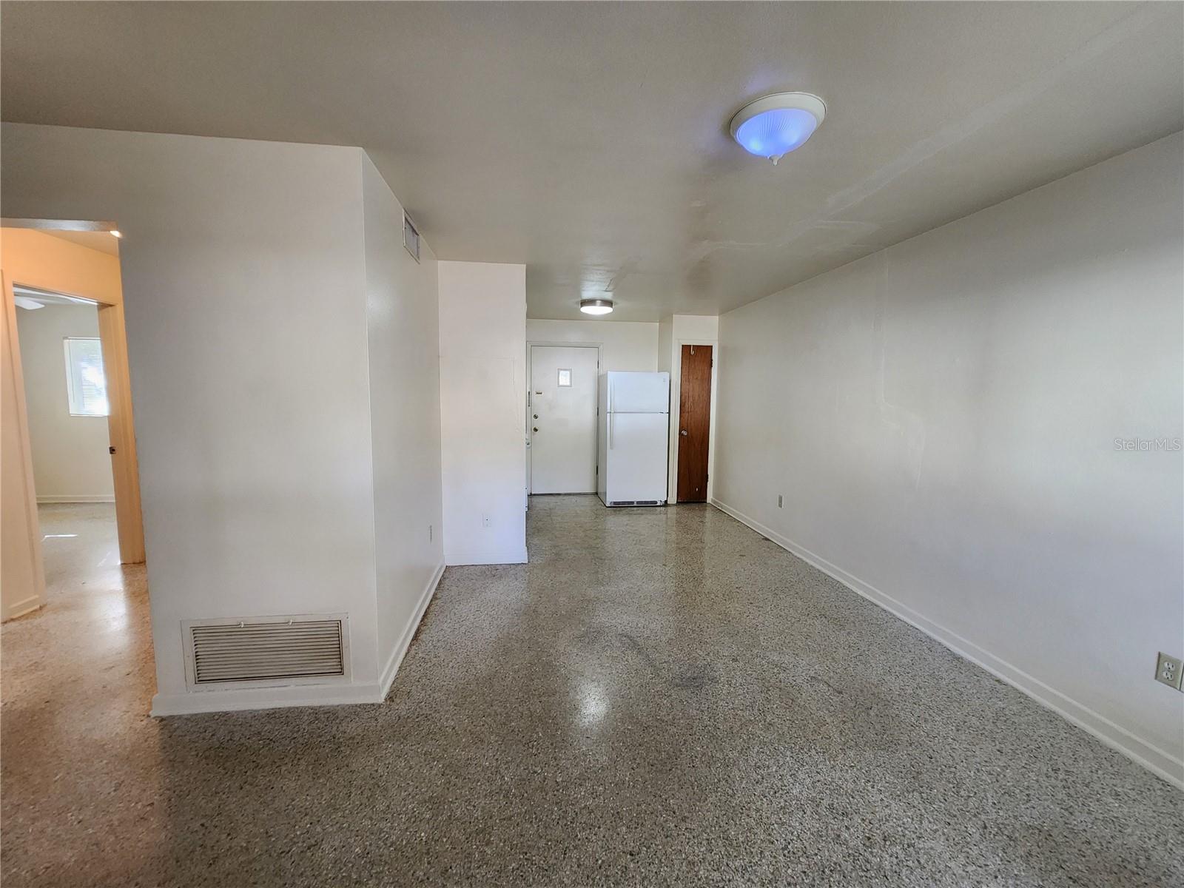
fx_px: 445
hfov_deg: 106.2
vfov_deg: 89.9
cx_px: 592
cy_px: 444
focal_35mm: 13
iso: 400
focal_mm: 2.2
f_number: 2.2
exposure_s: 1/30
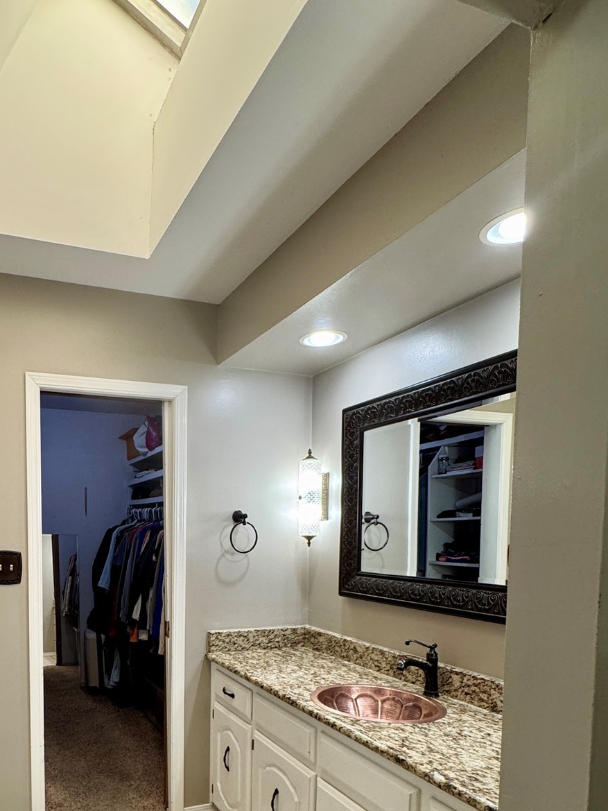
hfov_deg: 56.0
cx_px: 153
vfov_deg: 70.6
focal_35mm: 23
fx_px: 539
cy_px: 572
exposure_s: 1/120
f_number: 2.2
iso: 200
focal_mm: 2.22
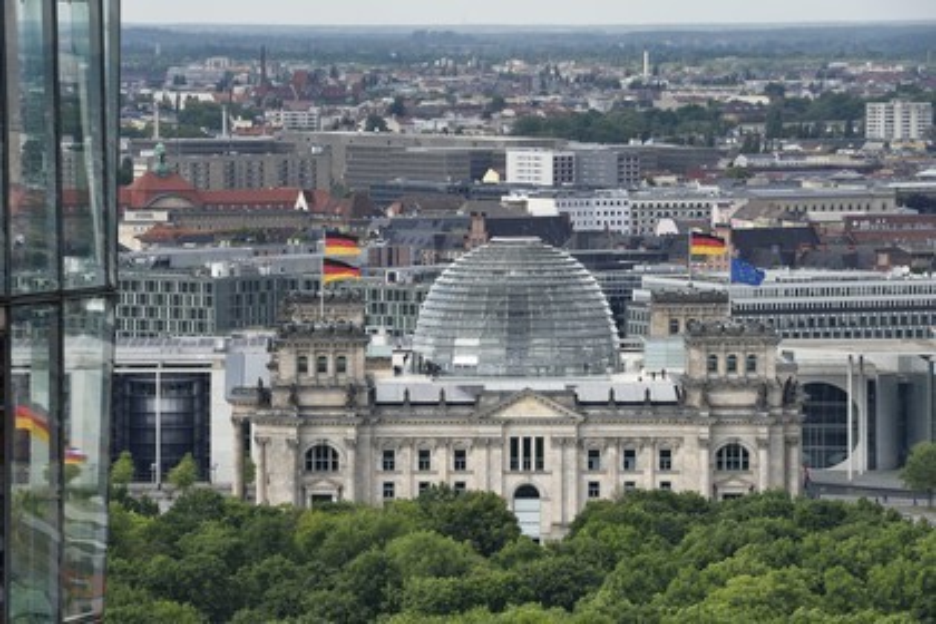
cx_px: 468
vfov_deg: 6.9
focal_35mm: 200
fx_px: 5200
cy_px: 312
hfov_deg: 10.3
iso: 400
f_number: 11
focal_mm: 200
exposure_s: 1/250
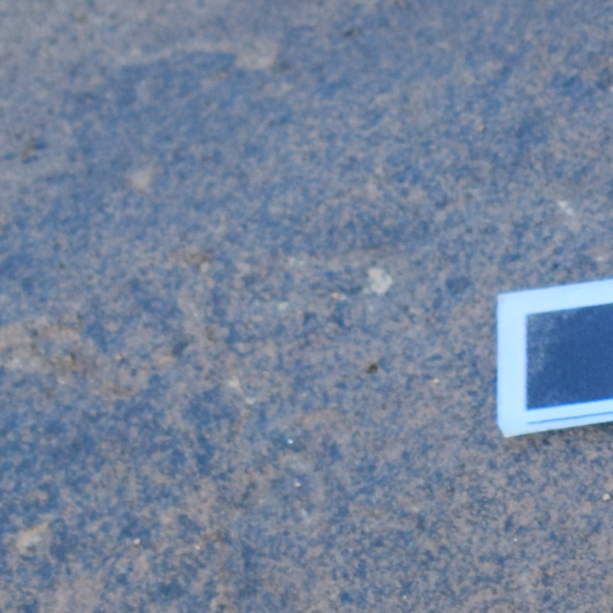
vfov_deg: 4.7
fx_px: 7373
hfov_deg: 4.7
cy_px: 921
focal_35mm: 368
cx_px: 1392
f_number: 7.1
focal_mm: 40
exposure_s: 1/200
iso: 400
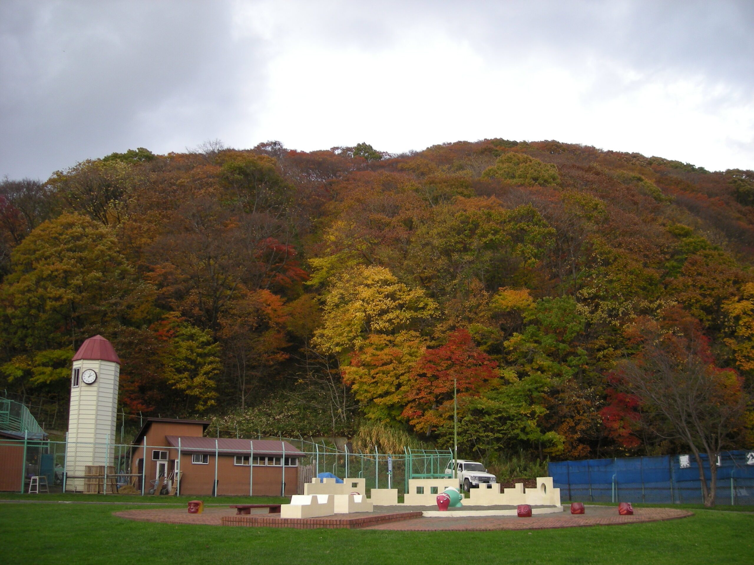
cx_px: 377
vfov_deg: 40.7
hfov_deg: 52.6
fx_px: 762
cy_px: 282
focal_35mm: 35
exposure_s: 1/208
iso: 50
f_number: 2.8
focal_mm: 5.7
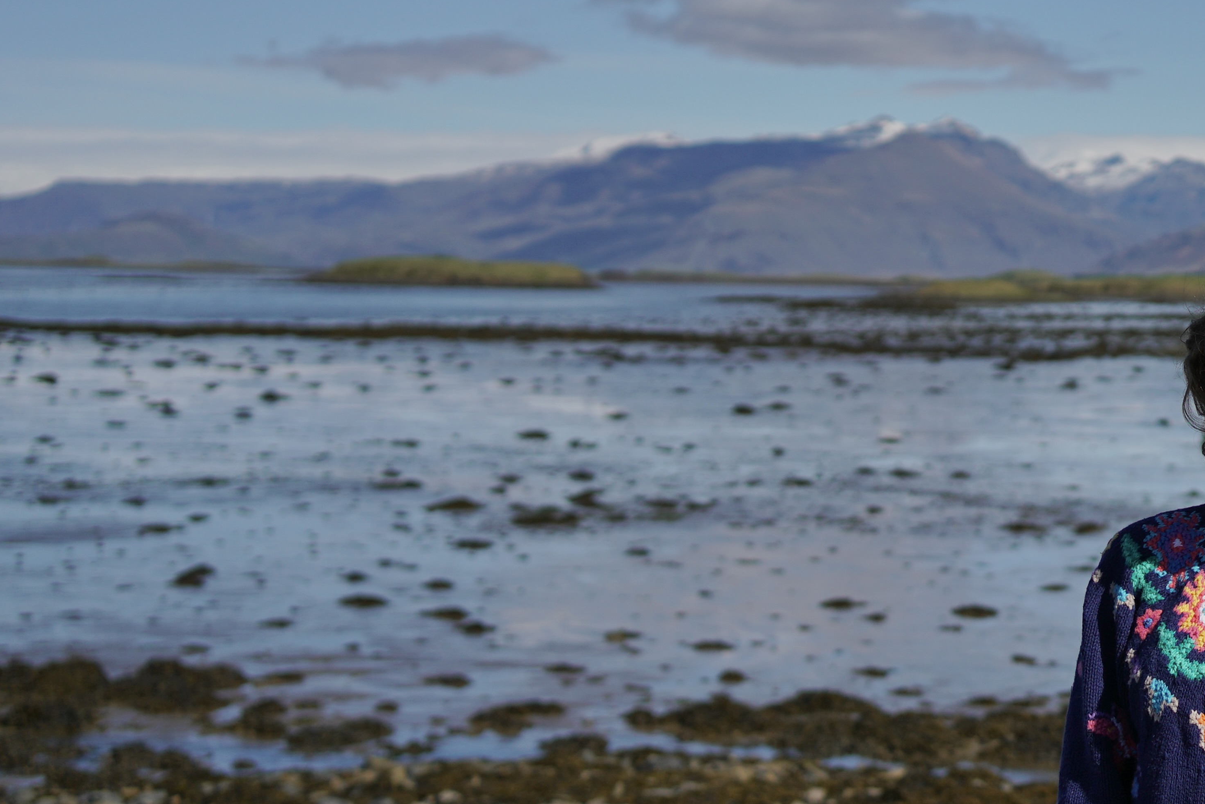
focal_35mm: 91
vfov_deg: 14.9
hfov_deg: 20.9
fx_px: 3047
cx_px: 1421
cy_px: 639
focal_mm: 35
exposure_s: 1/4000
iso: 100
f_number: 3.2
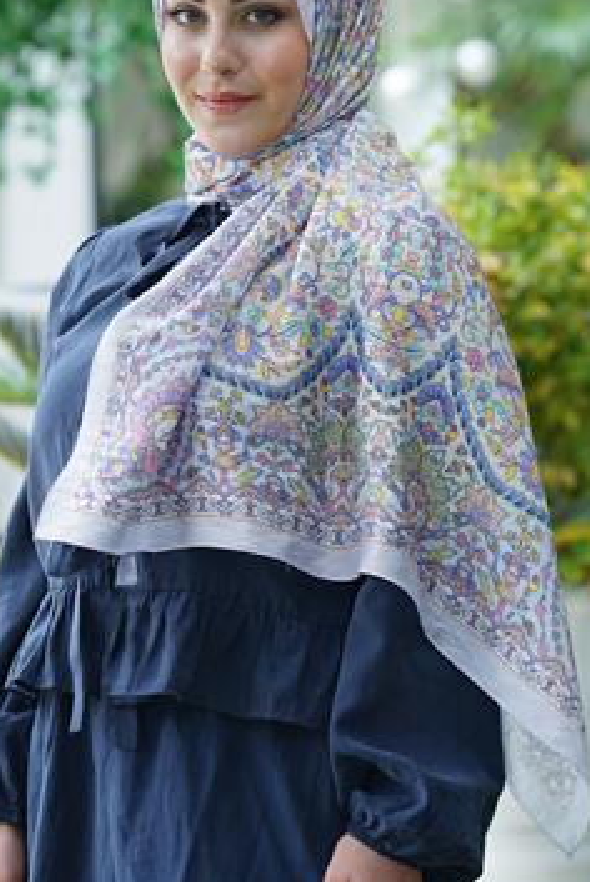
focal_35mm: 134
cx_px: 285
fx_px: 3287
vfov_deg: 15.3
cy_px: 332
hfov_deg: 10.3
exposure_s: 1/100
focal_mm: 102
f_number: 4.5
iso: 200
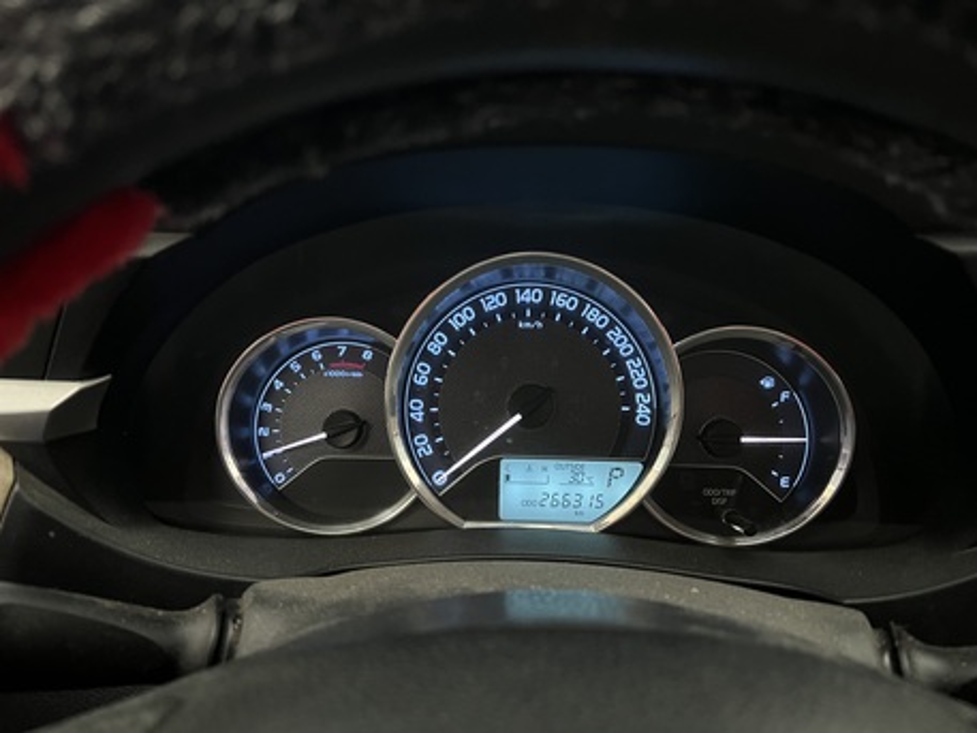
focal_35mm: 26
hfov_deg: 67.3
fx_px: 734
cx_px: 488
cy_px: 366
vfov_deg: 53.1
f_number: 1.5
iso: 640
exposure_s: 1/25
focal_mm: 5.7
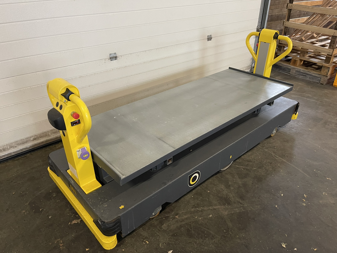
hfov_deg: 69.4
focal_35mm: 25
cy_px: 126
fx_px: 243
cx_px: 168
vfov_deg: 54.9
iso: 400
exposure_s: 1/50
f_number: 1.6
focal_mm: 5.1
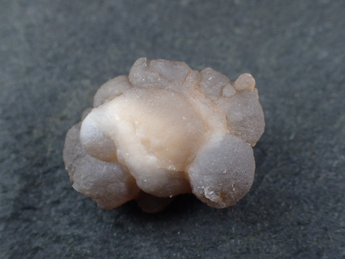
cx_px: 172
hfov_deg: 46.8
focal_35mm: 40
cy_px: 130
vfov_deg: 36.0
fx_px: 399
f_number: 2.8
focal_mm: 7.34
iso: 320
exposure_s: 1/160
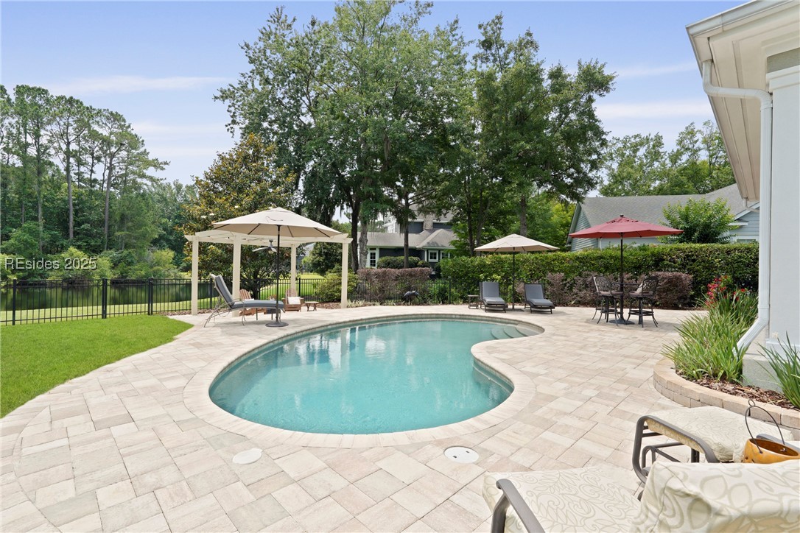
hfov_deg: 96.7
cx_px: 400
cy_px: 266
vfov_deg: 73.7
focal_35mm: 16
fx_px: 356
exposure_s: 1/100
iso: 320
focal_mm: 16
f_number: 9
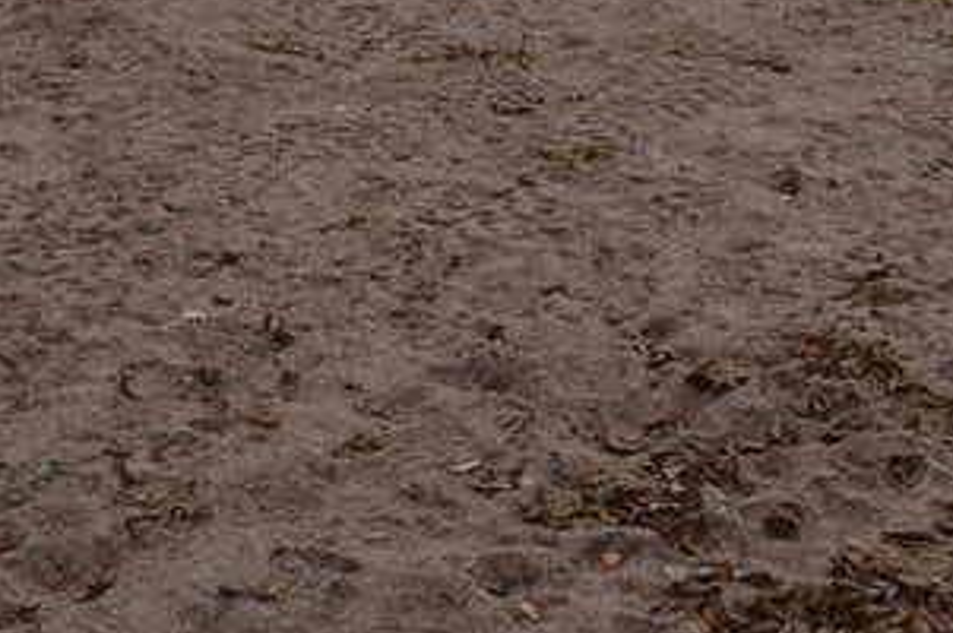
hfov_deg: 23.7
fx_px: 2274
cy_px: -304
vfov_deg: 14.8
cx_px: 497
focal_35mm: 86
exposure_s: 1/100
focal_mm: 18
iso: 400
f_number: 9
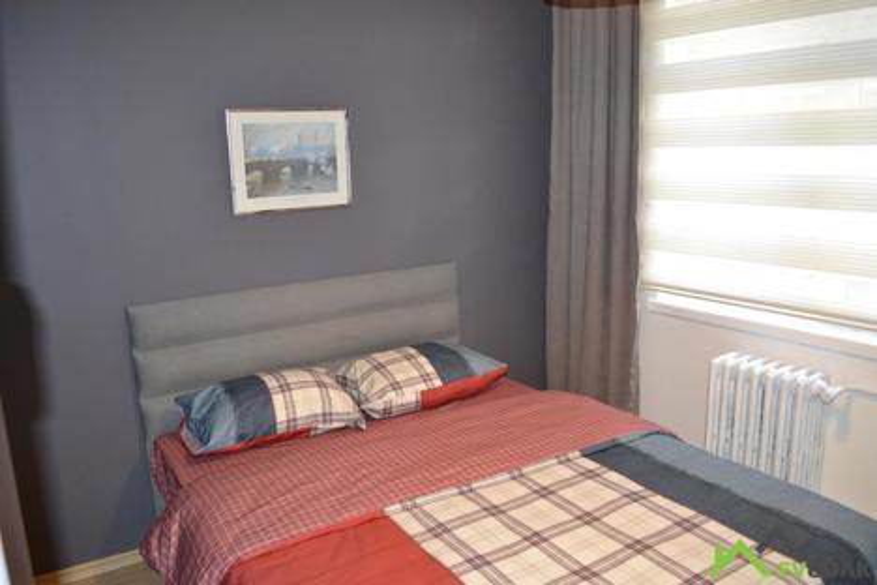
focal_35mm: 27
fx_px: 658
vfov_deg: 47.9
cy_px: 292
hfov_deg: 67.4
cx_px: 438
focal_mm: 18
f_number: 3.5
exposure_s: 1/60
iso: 1400
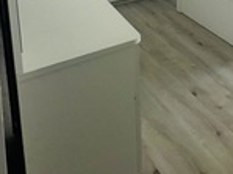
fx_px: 269
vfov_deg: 27.9
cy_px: -67
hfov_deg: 32.1
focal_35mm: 40
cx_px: 320
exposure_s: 1/198
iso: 32
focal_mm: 1.57
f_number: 1.8
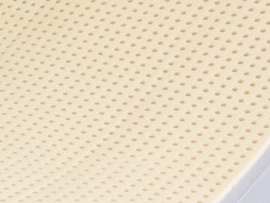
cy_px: 343
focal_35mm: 184
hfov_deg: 10.1
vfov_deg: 7.9
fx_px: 1435
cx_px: -220
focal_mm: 4.28
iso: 64
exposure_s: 1/60
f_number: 2.4
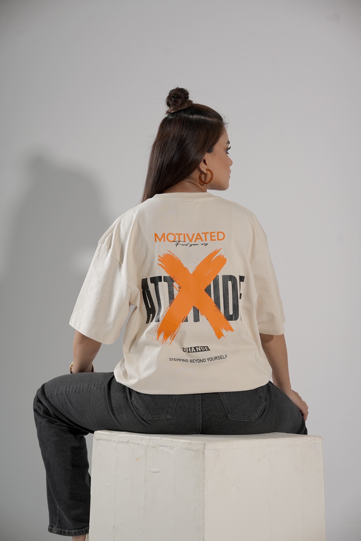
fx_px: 1278
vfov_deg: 23.9
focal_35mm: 85
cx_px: 180
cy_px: 270
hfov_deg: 16.1
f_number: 5.6
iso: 250
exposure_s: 1/160
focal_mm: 85
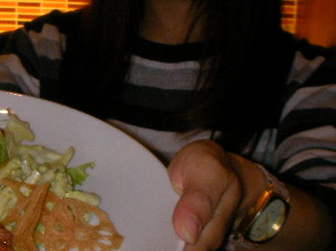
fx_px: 795
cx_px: -21
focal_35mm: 82
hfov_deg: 22.7
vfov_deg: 17.9
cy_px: 79
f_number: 5.6
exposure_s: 1/30
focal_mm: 6.3
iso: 200
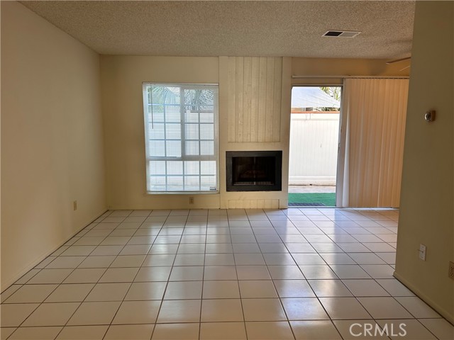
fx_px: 315
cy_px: 170
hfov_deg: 71.6
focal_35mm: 24
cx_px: 227
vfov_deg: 56.8
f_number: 1.78
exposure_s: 1/130
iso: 100
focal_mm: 6.86
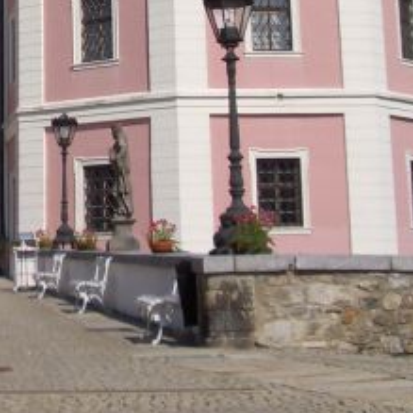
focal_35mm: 113
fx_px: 1525
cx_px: -17
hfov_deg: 15.1
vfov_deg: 14.7
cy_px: -136
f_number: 4.3
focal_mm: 5.8
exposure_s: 1/800
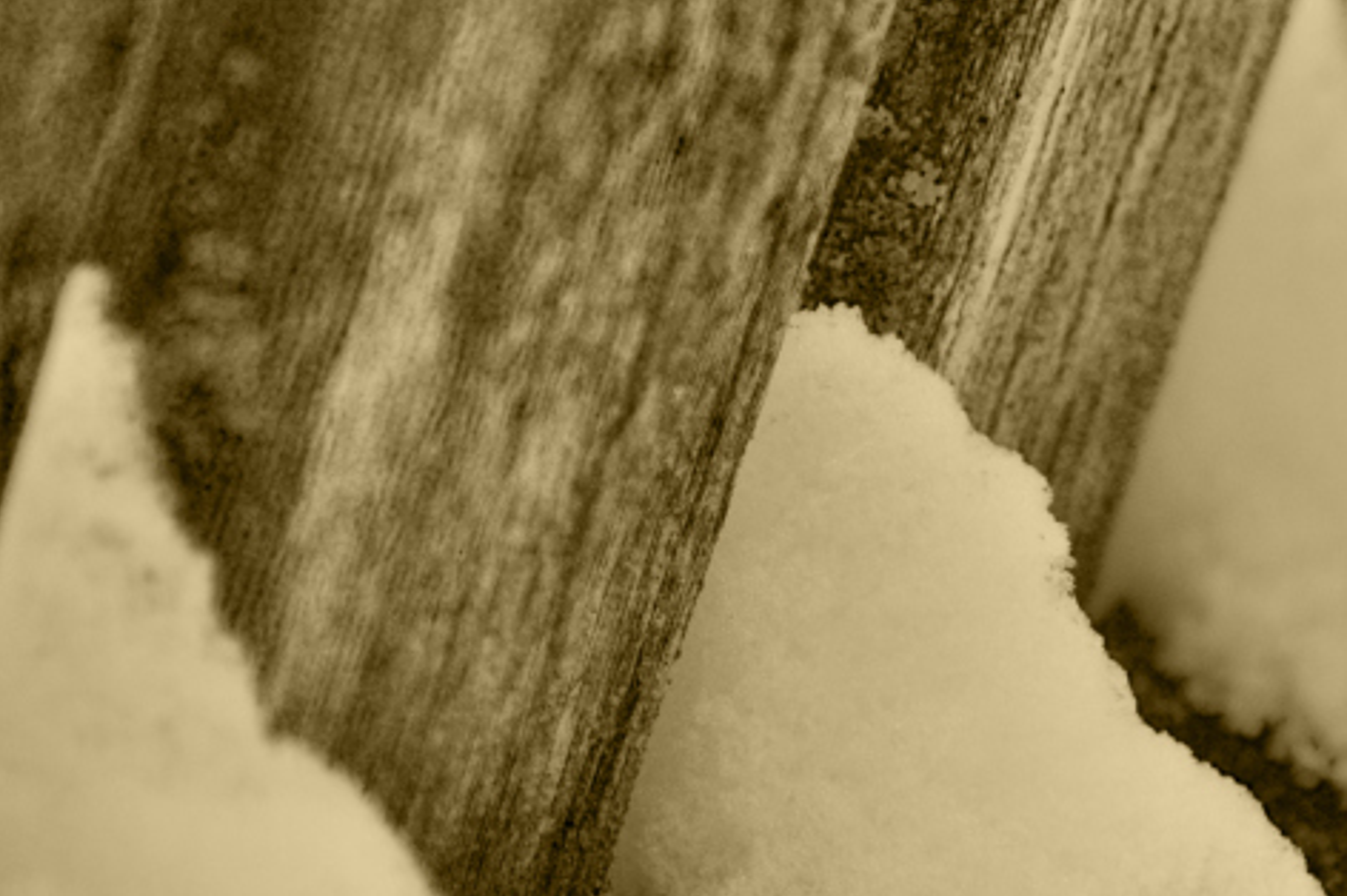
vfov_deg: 1.4
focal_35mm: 953
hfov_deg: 2.2
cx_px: 596
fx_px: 35632
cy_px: 759
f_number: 5.6
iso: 400
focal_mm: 300
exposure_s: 1/1000
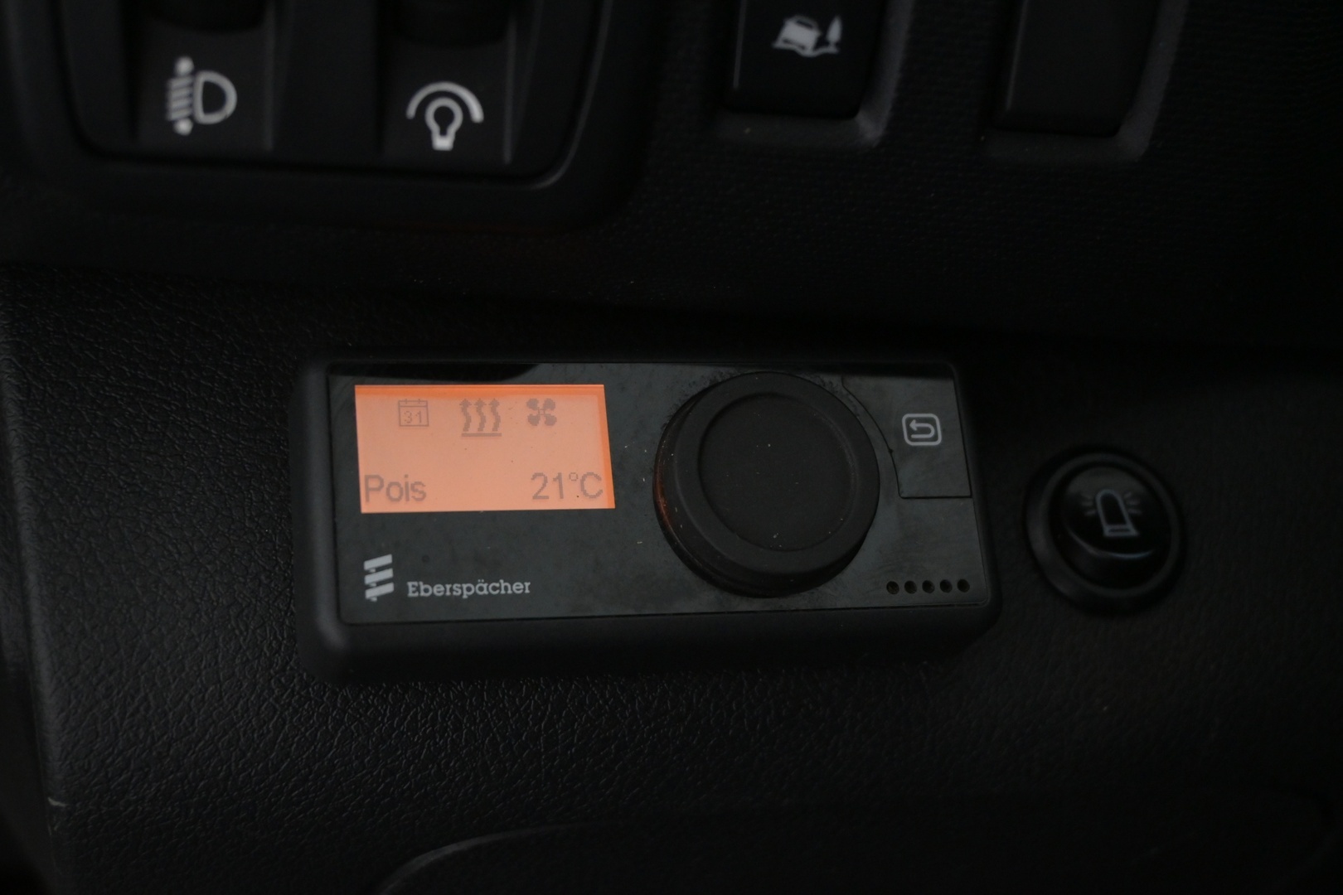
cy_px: 448
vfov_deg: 27.7
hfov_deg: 40.5
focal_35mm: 49
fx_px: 1819
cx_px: 672
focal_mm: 32.5
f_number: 5
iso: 2500
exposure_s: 1/60
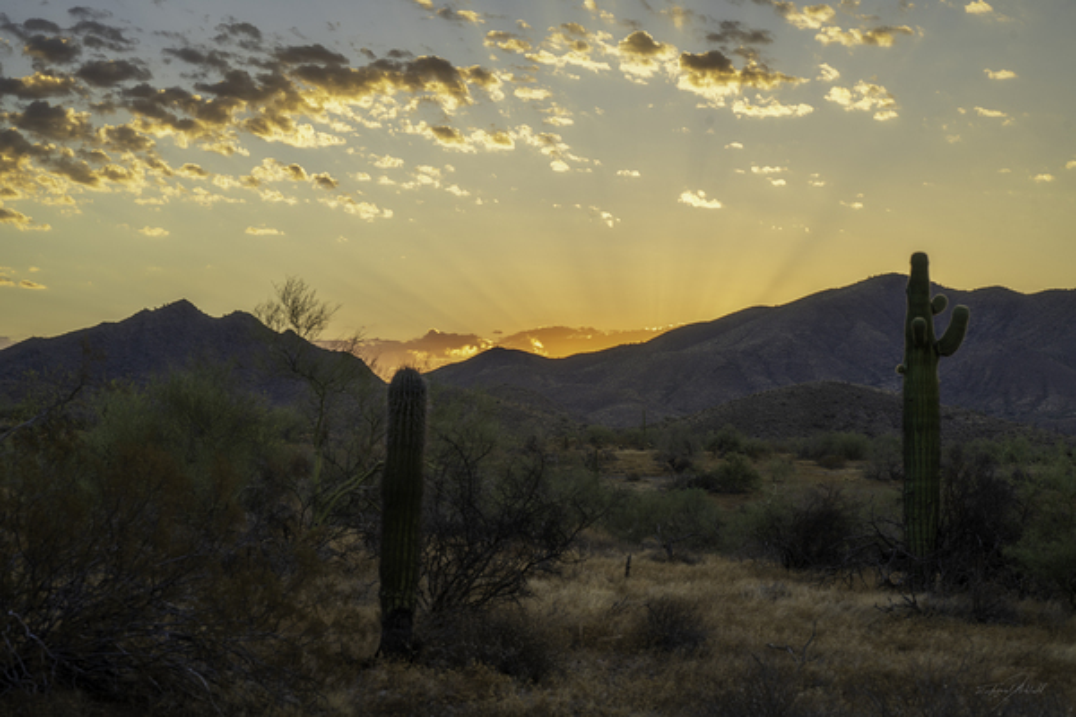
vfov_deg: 19.5
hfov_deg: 28.8
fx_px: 2092
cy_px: 358
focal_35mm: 70
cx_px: 538
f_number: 10
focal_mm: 70
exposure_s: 1/60
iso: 100
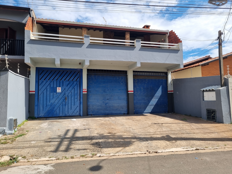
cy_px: 87
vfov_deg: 53.1
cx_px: 116
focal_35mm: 26
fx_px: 174
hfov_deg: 67.3
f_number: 1.8
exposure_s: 1/2584
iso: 50
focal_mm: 5.4
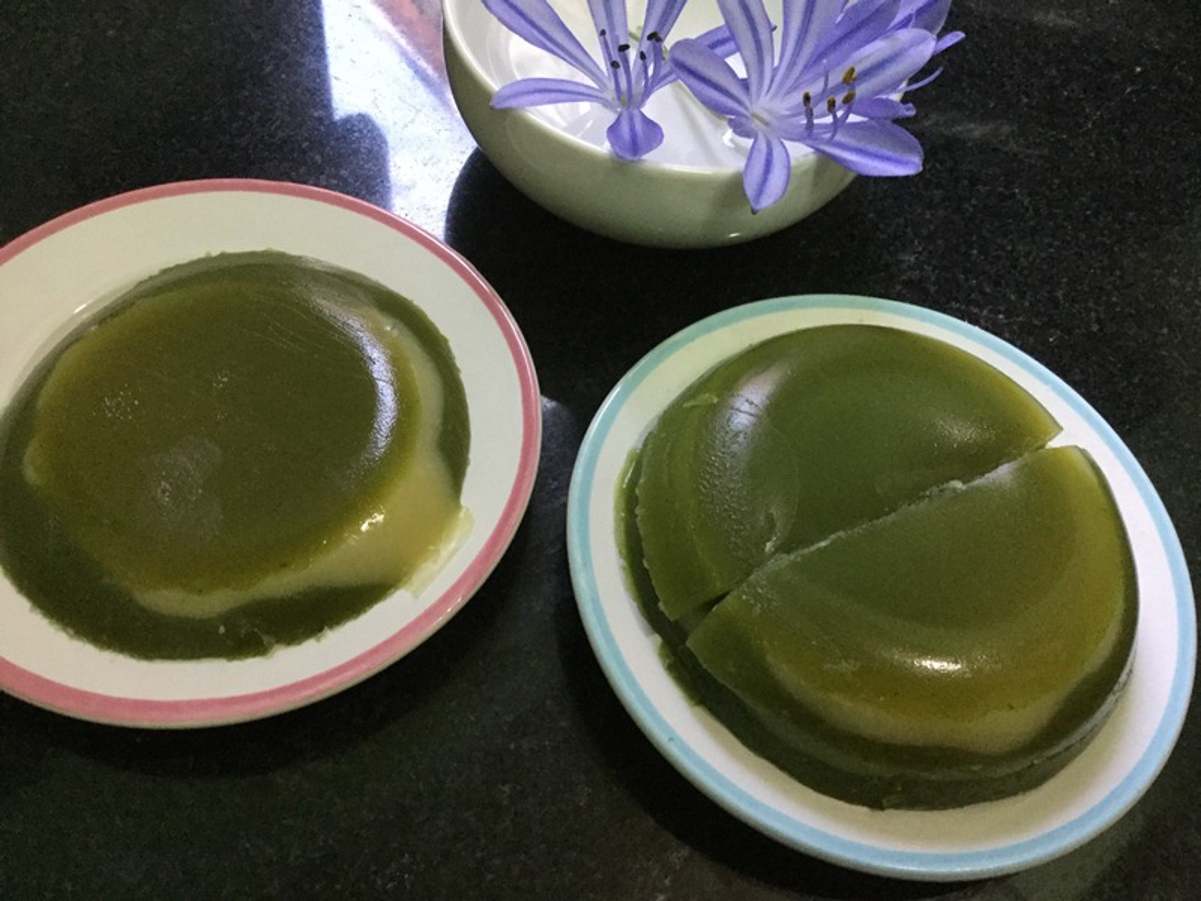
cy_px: 450
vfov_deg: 45.4
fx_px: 1076
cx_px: 600
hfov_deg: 58.4
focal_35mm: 31
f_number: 2.4
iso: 250
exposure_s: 1/25
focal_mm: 3.3
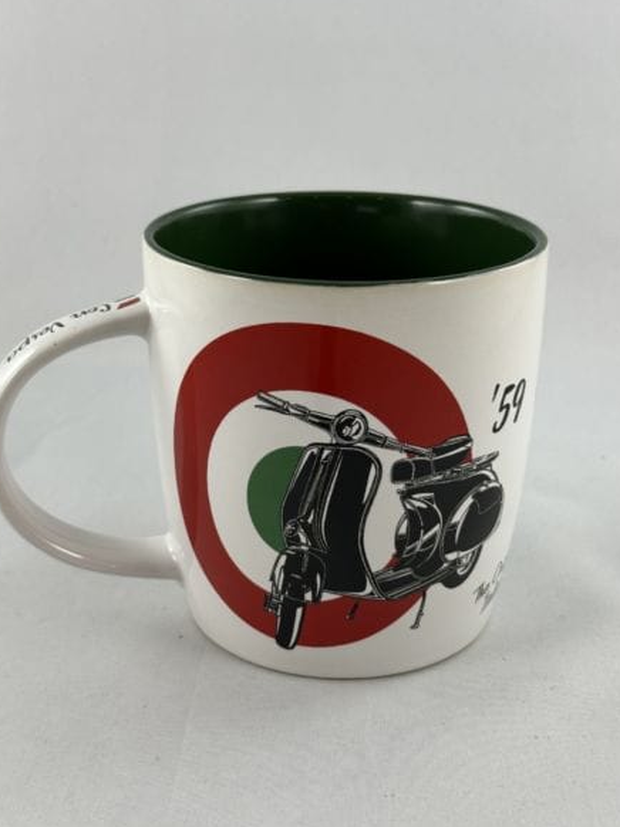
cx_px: 289
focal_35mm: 55
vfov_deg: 34.9
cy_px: 431
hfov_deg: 26.5
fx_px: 1314
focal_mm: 6.86
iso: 64
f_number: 1.78
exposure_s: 1/100
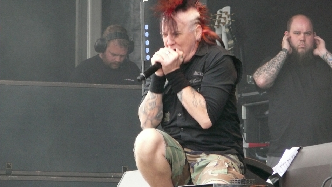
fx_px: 4041
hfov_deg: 4.7
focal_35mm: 459
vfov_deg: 2.6
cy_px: 82
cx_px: 166
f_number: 5
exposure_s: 1/200
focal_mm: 88.8
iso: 400
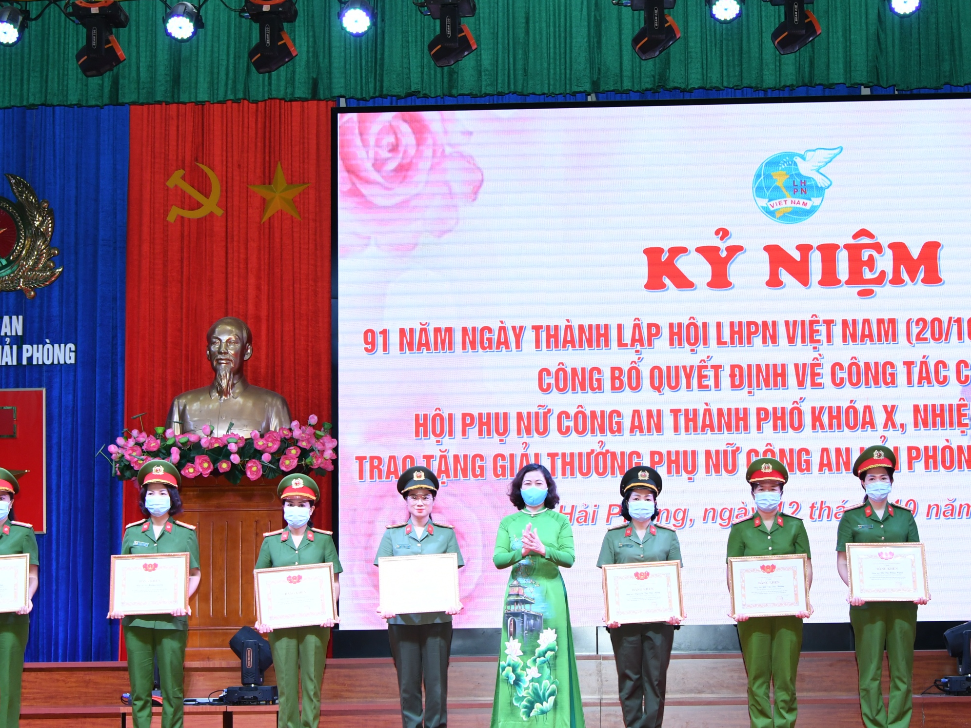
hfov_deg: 27.0
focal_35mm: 72
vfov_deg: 20.4
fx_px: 2020
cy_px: 415
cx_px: 554
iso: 640
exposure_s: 1/200
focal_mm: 34
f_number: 3.5
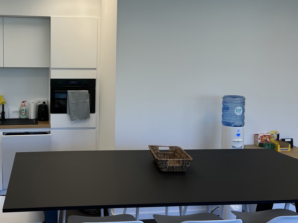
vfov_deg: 35.7
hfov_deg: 45.1
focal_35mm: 40
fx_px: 344
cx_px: 72
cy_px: 83
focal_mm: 5.7
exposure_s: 1/212
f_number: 1.5
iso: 40
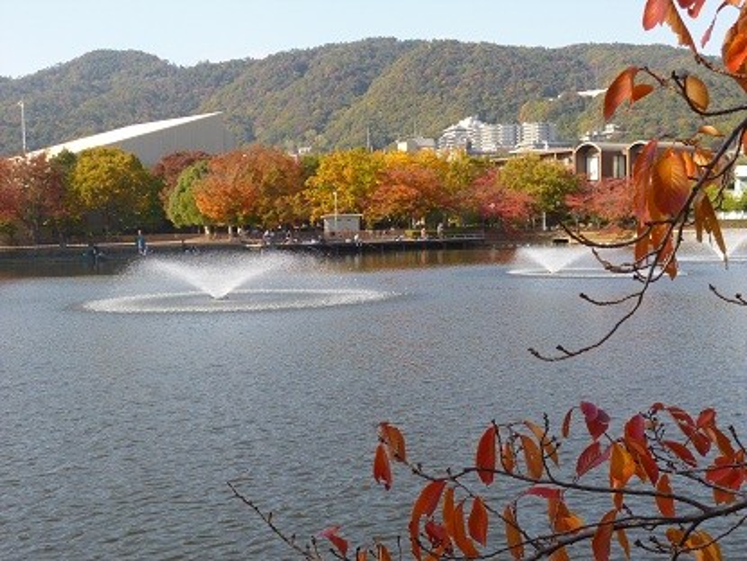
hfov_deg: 38.2
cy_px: 280
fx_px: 1080
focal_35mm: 50
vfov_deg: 29.2
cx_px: 374
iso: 100
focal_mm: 8.9
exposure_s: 1/320
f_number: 3.6
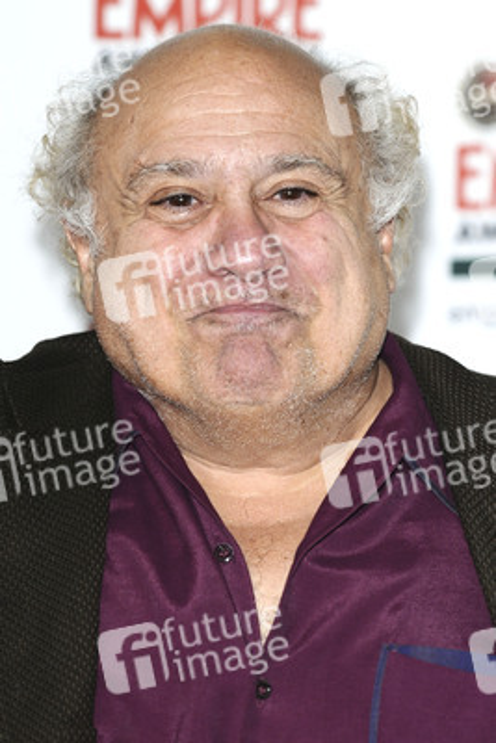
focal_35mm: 202
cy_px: 372
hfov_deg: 6.8
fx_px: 4181
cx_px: 248
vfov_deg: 10.2
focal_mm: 135
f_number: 4.5
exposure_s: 1/200
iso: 200
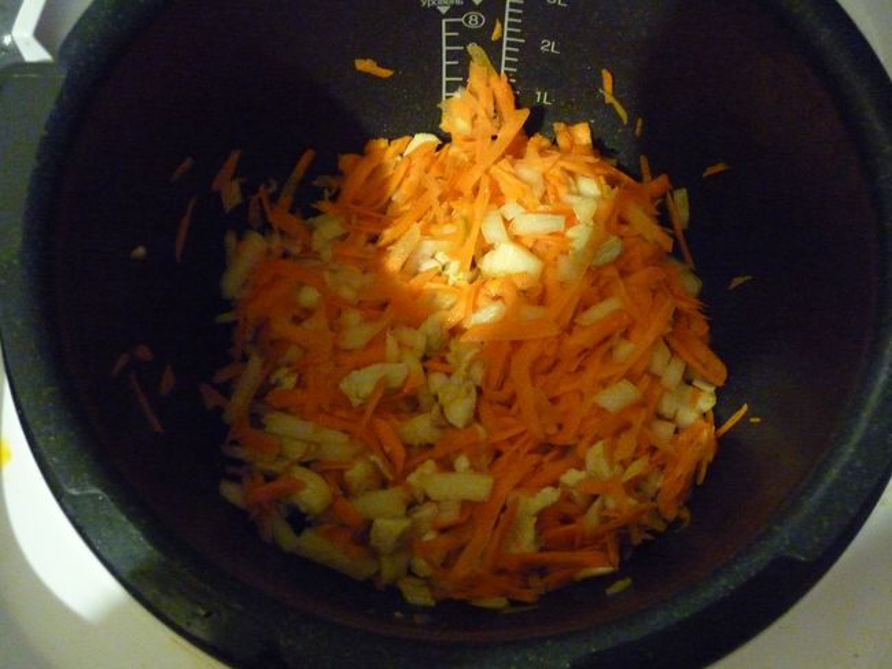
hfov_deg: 55.3
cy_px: 334
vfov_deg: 43.0
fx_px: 851
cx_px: 446
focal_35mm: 33
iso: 1000
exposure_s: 1/8
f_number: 2.8
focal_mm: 5.5
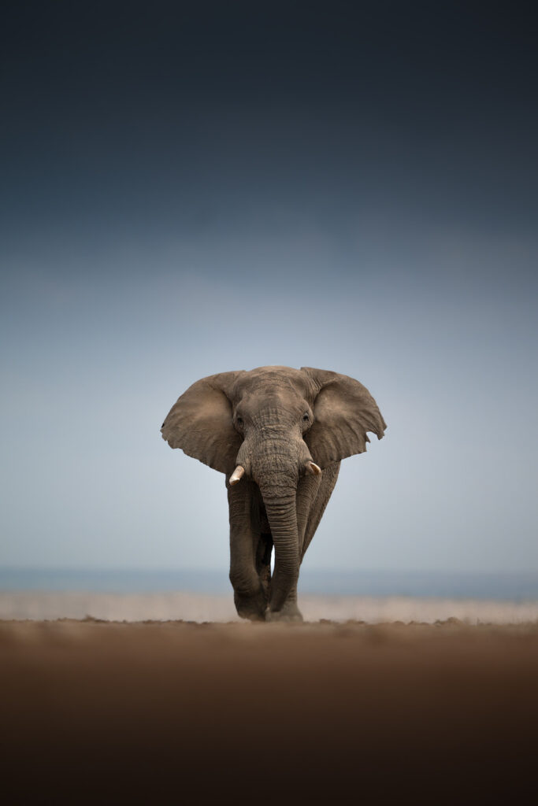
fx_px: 8963
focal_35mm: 400
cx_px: 269
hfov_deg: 3.4
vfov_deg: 5.2
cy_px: 403
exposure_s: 1/5000
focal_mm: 400
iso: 140
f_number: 2.8
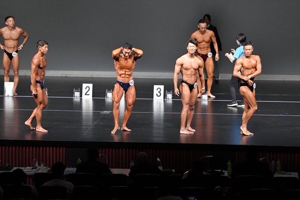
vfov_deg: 8.2
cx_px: 150
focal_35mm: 168
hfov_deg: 12.2
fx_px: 1399
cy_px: 100
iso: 5000
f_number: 5.6
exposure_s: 1/400
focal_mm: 112
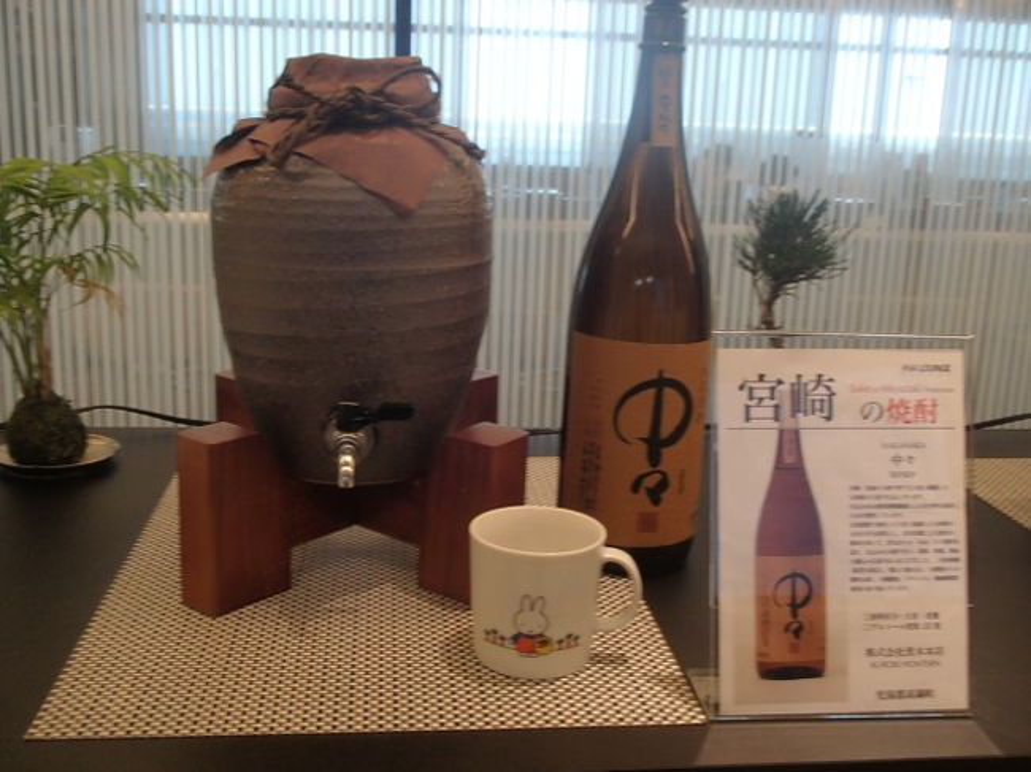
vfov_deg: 37.7
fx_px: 1131
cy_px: 386
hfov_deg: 49.0
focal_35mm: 38
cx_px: 516
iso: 200
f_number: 4.6
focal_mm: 6.83
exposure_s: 1/50
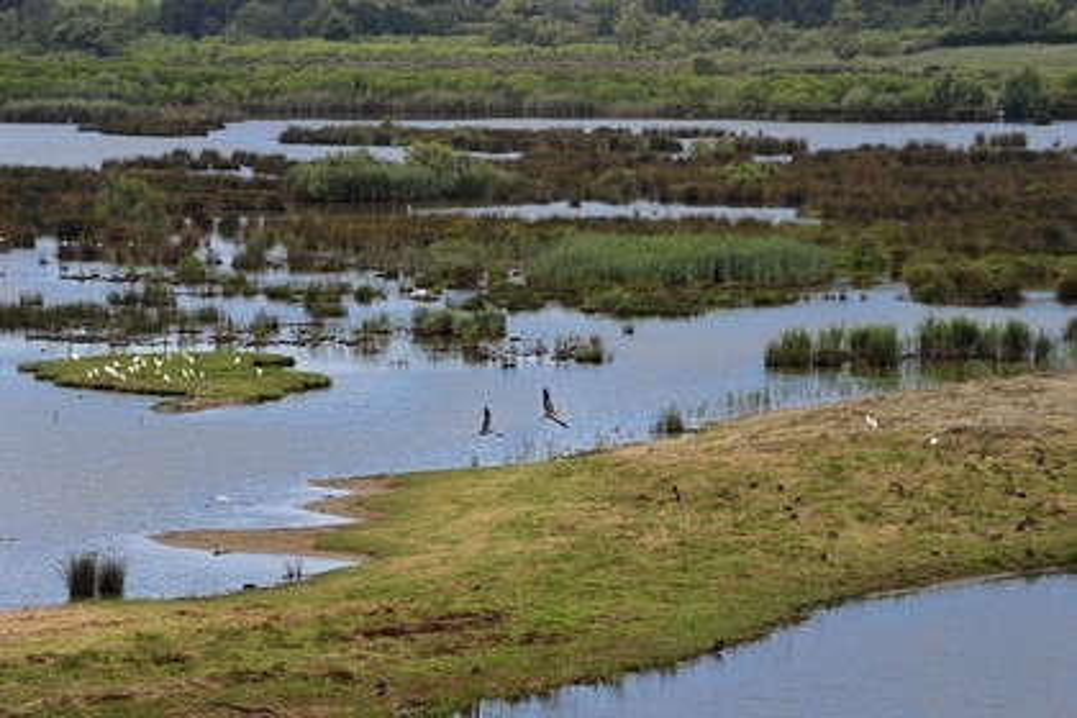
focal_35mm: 200
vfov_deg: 6.9
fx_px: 5983
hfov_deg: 10.3
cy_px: 359
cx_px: 538
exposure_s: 1/250
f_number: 13
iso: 200
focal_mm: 200
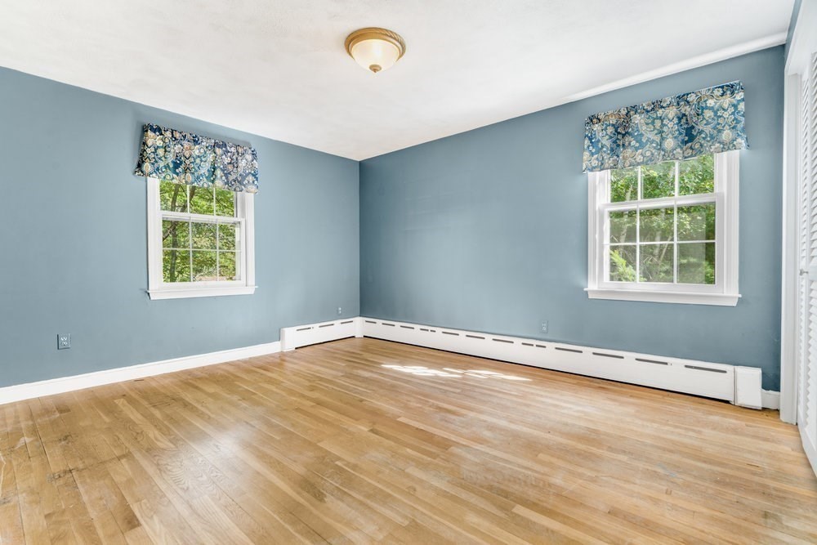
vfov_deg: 73.8
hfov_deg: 96.7
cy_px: 272
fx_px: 363
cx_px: 408
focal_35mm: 16
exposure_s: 6
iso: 200
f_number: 8
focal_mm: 16
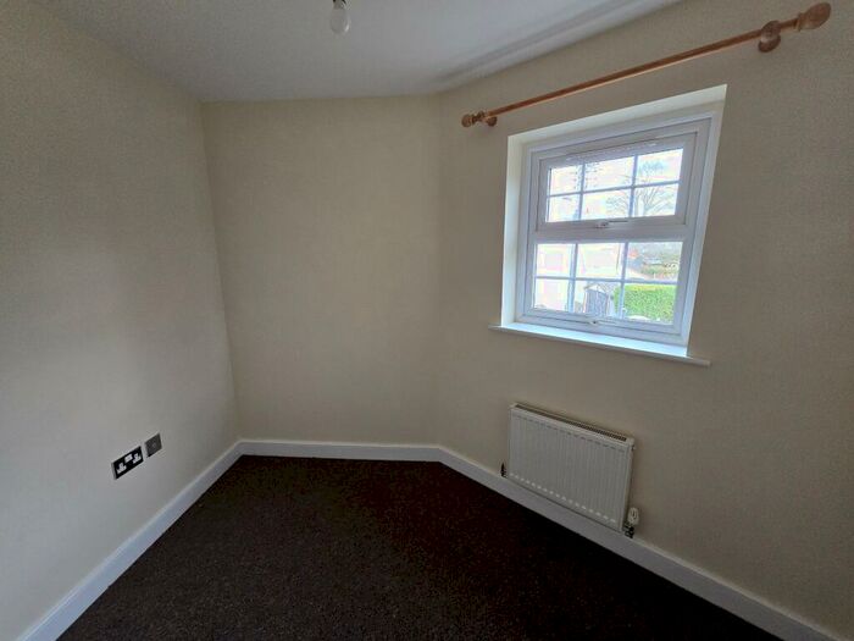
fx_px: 321
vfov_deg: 89.9
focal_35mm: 13
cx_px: 427
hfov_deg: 106.2
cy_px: 320
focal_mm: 2.2
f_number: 2.2
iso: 320
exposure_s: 1/100
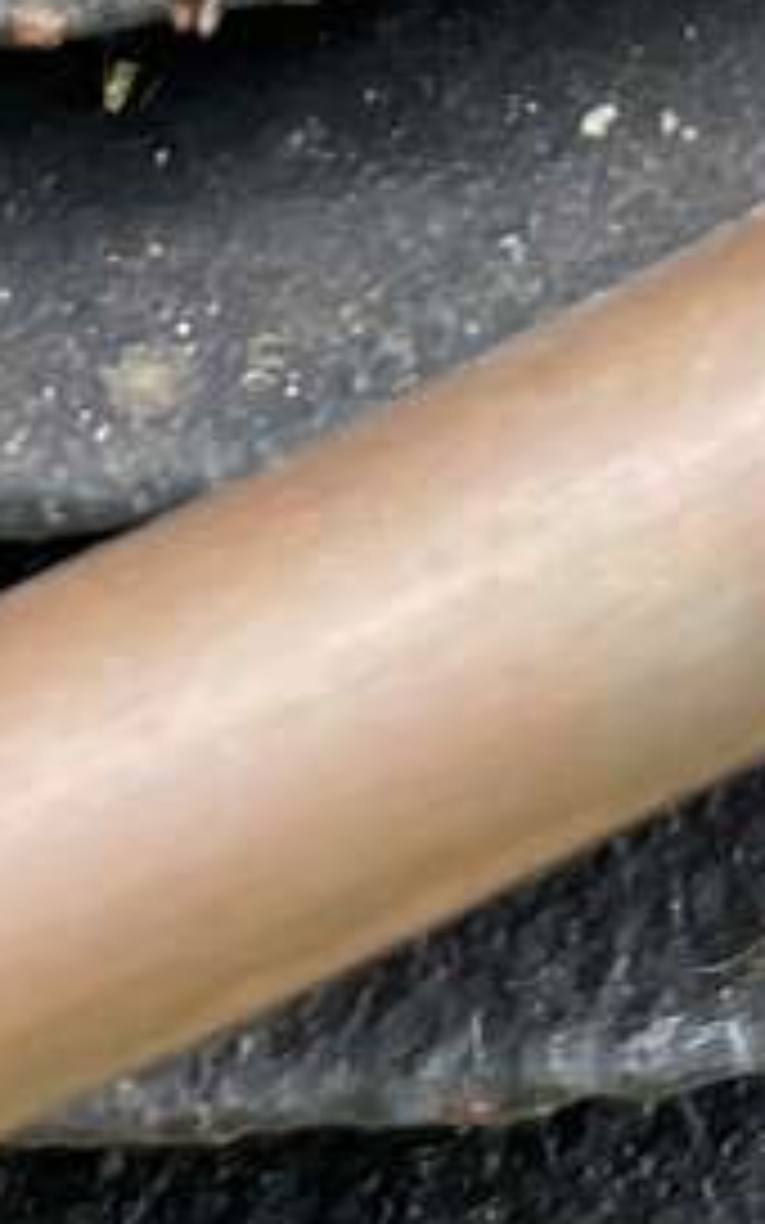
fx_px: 6772
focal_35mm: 203
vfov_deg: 9.3
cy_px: -1692
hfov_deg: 6.5
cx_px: 140
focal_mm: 4.2
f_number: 1.6
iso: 50
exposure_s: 1/121
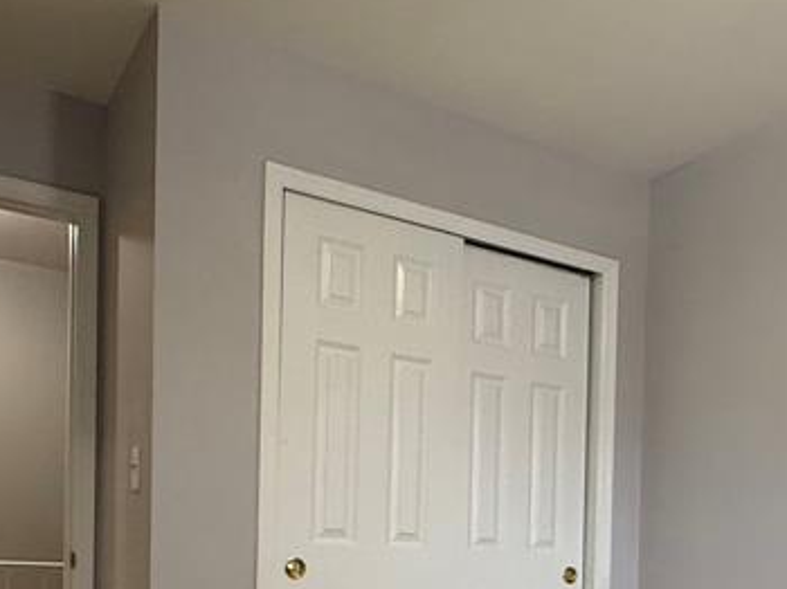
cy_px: 596
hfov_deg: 44.5
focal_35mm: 41
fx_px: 932
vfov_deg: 32.2
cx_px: 576
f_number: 2.2
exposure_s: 1/60
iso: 320
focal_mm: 2.22
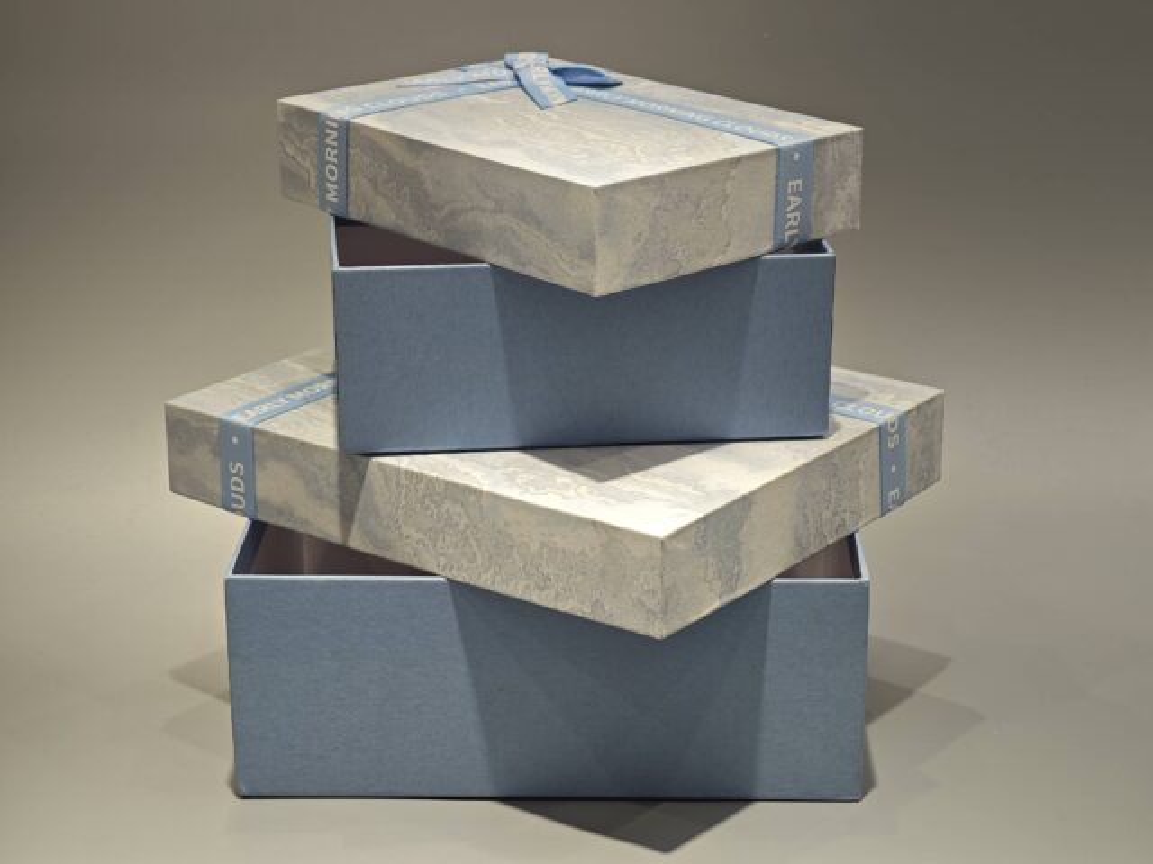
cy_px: 432
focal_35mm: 75
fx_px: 2498
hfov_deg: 26.0
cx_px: 576
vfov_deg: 19.6
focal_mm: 10.1
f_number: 2
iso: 125
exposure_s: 1/100
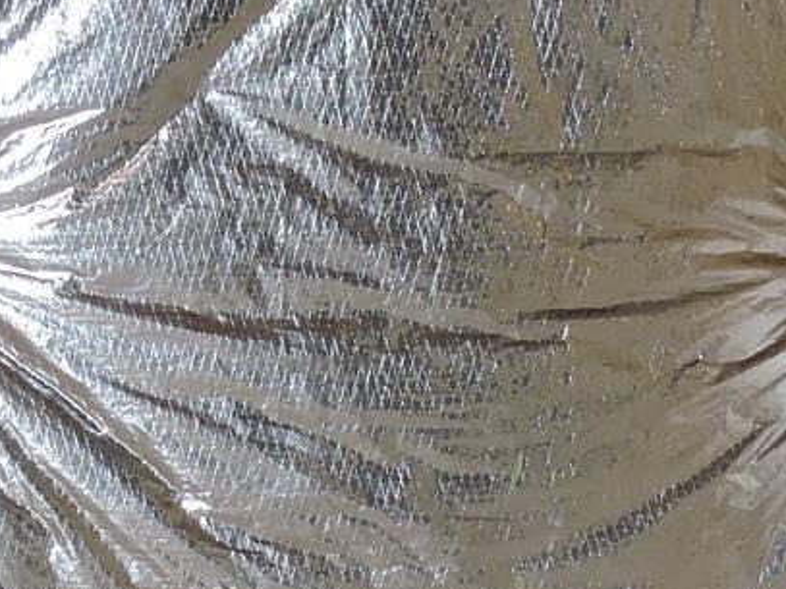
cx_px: 263
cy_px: 711
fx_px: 3428
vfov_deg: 9.7
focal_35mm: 151
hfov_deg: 13.1
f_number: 3.5
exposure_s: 1/30
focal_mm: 5.4
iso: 200
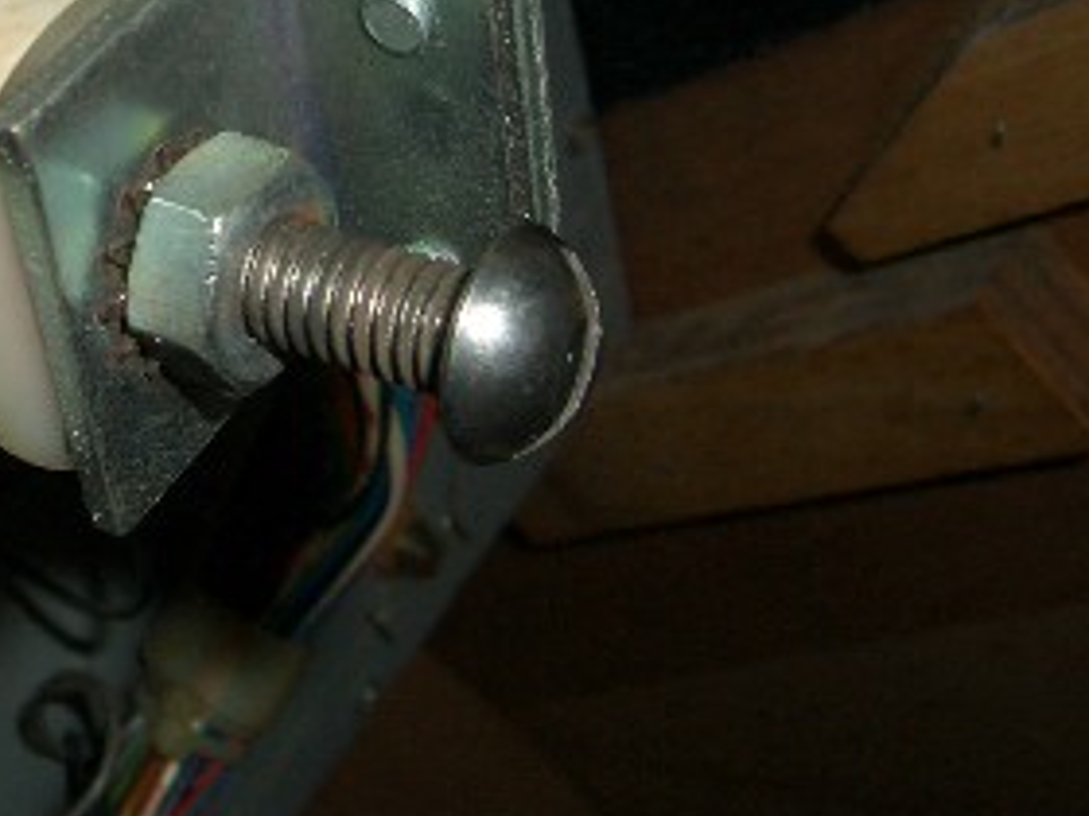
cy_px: -23
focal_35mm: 80
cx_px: -19
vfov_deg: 17.9
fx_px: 2517
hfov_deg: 23.3
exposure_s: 1/60
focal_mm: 5.8
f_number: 4.3
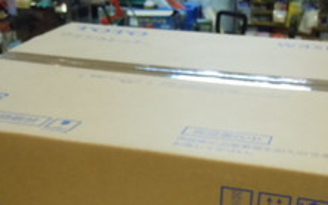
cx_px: 155
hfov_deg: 32.4
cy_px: 202
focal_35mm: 63
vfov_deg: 20.1
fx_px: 563
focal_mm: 5.9
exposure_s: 1/80
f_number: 4
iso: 800
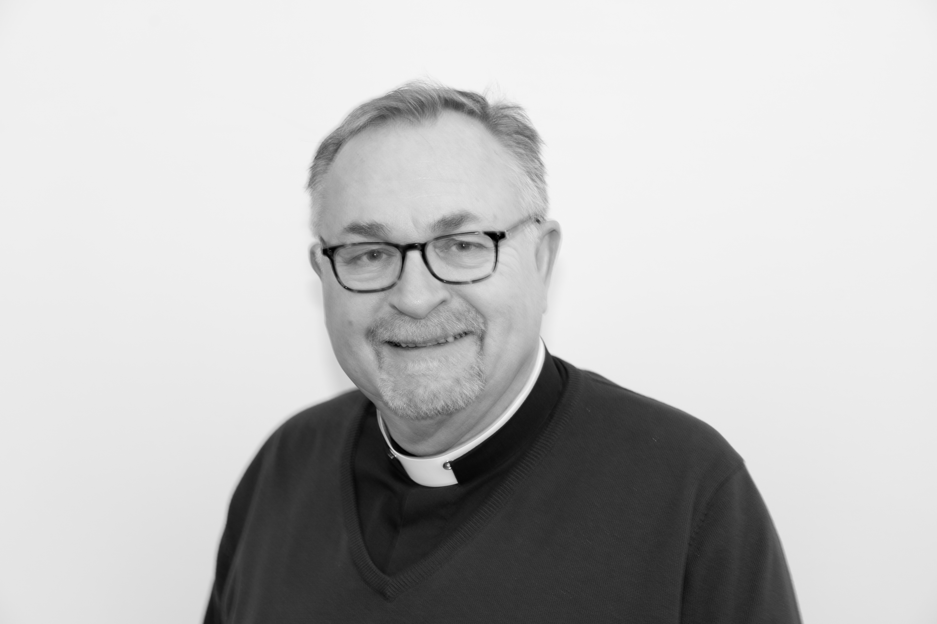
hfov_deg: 28.5
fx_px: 1848
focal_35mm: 71
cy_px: 312
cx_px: 468
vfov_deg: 19.2
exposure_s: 1/8
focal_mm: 71
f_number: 6.3
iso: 320
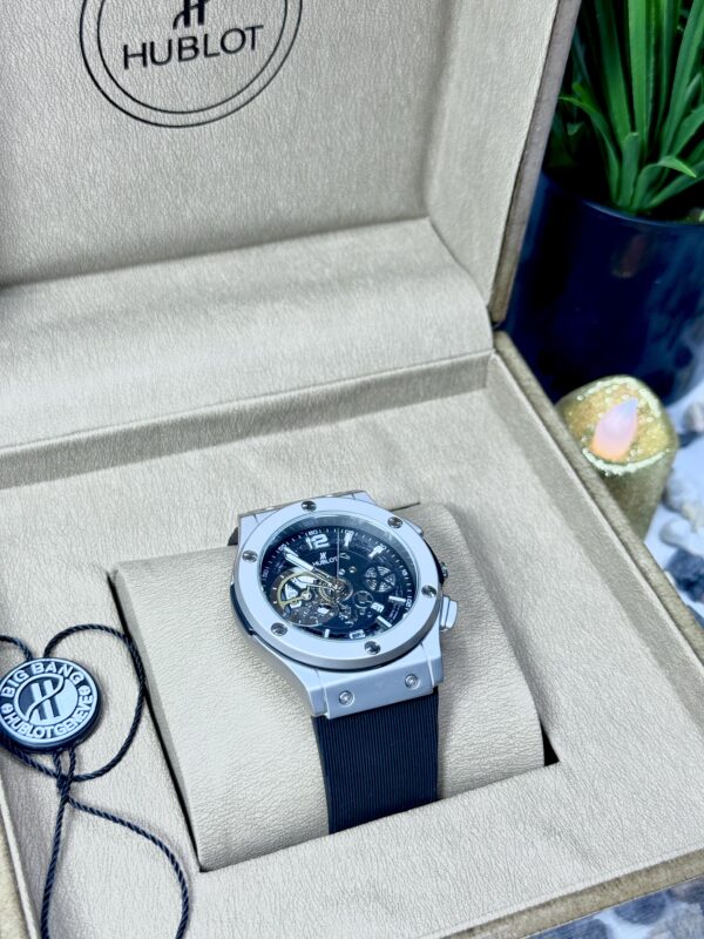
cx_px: 352
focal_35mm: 48
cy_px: 470
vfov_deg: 39.7
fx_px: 1302
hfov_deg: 30.3
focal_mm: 6.76
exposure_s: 1/118
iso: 100
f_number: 1.78
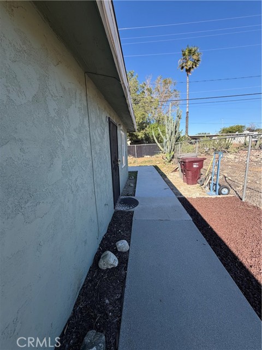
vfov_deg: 102.1
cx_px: 131
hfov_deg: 85.7
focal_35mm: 14
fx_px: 141
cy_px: 175
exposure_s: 1/502
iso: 40
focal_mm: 2.22
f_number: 2.2
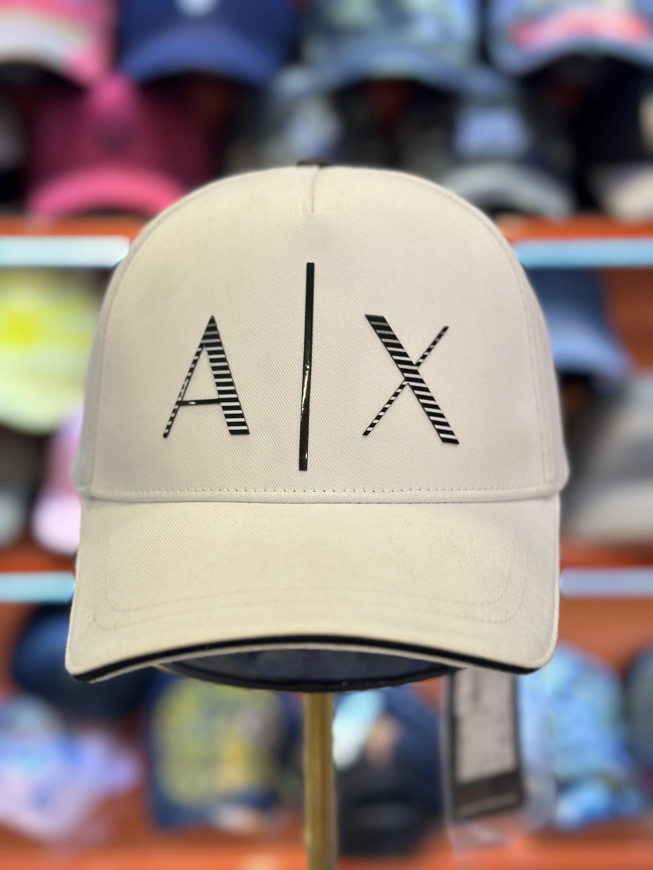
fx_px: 1207
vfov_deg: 39.7
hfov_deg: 30.3
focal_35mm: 48
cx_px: 326
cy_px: 435
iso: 80
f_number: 1.78
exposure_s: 1/100
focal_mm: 6.86
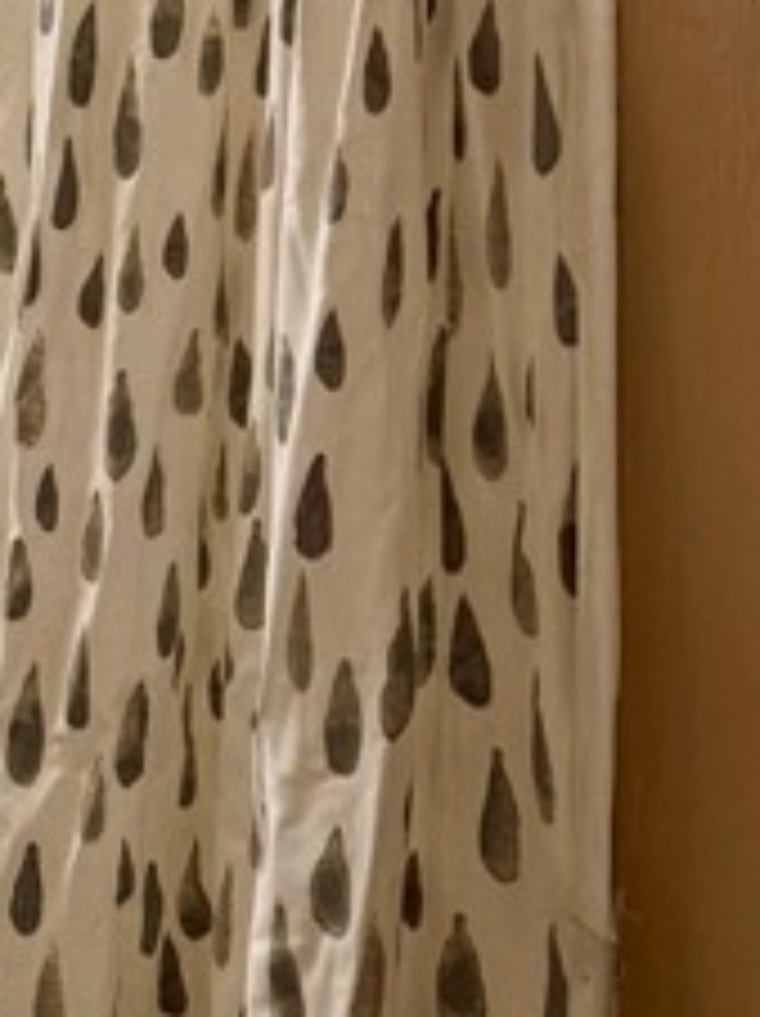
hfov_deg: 19.8
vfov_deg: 26.8
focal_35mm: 68
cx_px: -234
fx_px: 1994
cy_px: -32
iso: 200
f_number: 1.78
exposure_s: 1/60
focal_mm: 6.76
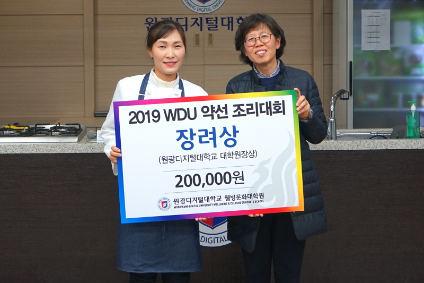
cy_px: 142
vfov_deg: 29.2
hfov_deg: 42.8
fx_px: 542
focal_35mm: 46
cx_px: 212
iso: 1000
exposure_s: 1/160
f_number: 4
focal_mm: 46
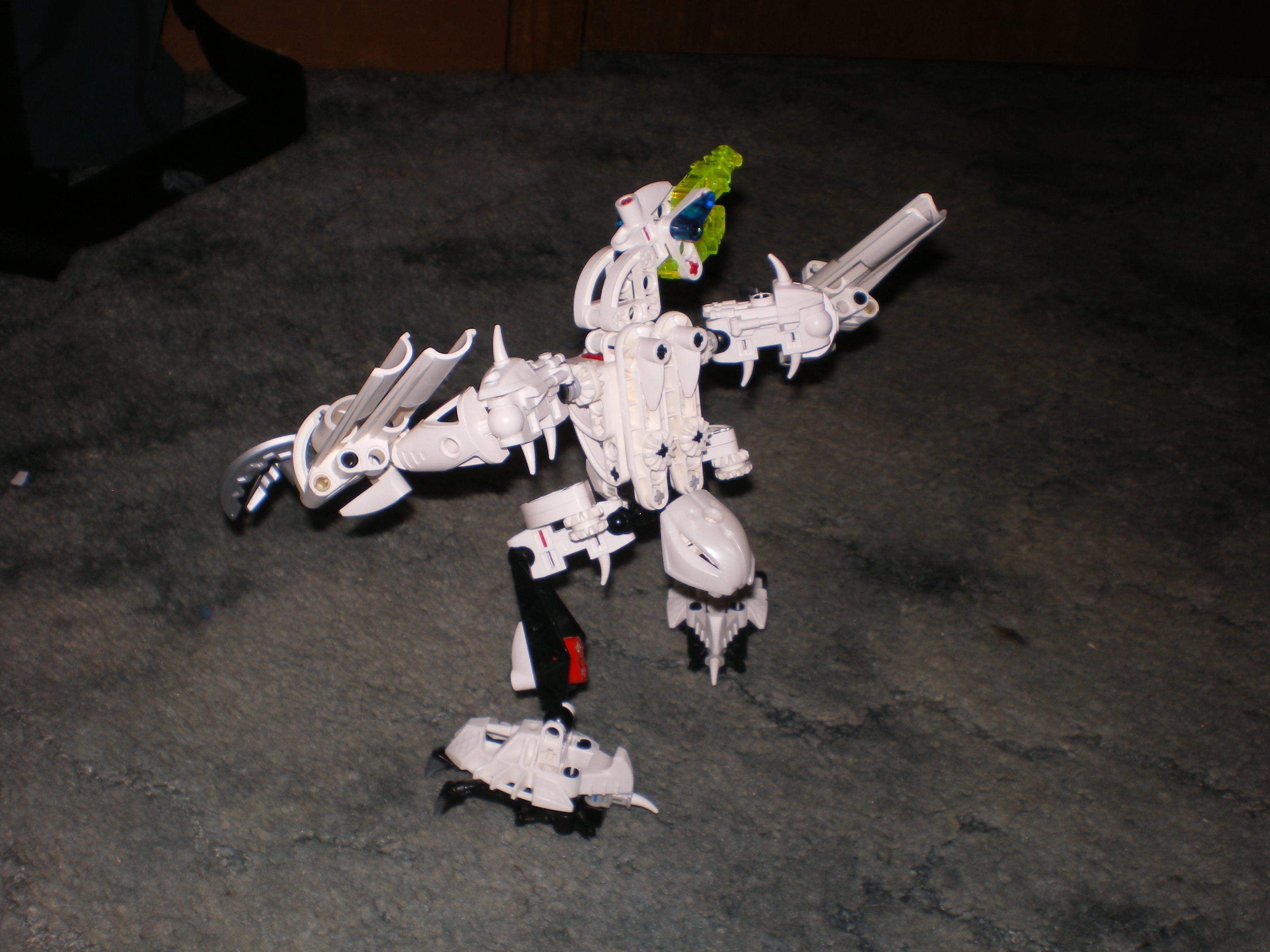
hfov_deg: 49.0
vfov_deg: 37.7
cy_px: 476
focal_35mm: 38
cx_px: 635
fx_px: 1394
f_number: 4.6
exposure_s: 1/30
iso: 64
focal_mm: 6.3
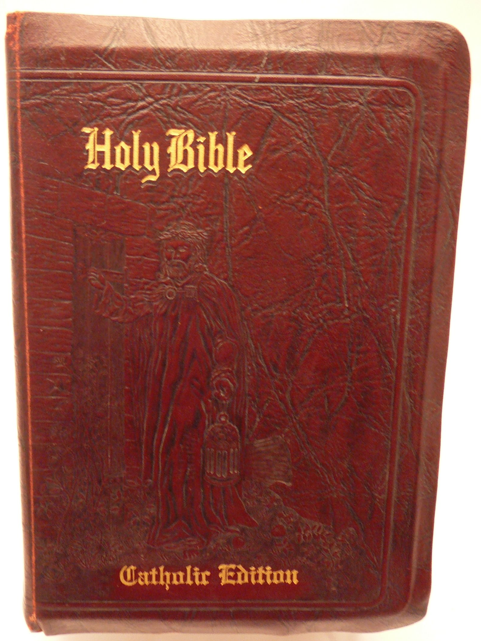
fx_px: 667
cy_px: 324
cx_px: 240
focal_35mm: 36
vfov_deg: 51.3
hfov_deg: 39.7
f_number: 2.8
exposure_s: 1/8
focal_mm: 5.2
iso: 200
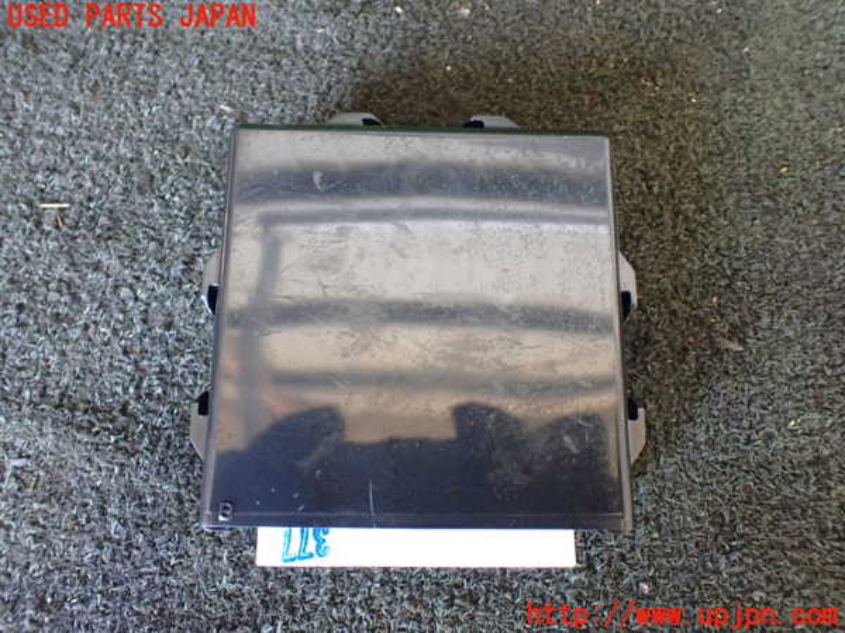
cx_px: 422
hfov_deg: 60.0
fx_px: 732
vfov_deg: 46.8
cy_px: 316
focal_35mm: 30
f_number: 2.3
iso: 800
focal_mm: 5.4
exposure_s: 1/50
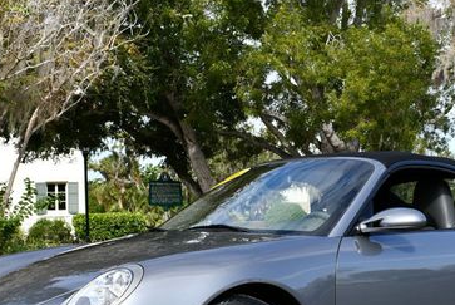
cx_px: 269
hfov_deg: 25.0
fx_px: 1025
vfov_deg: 16.8
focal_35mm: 81
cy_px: 238
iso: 125
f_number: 8
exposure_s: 1/250
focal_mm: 23
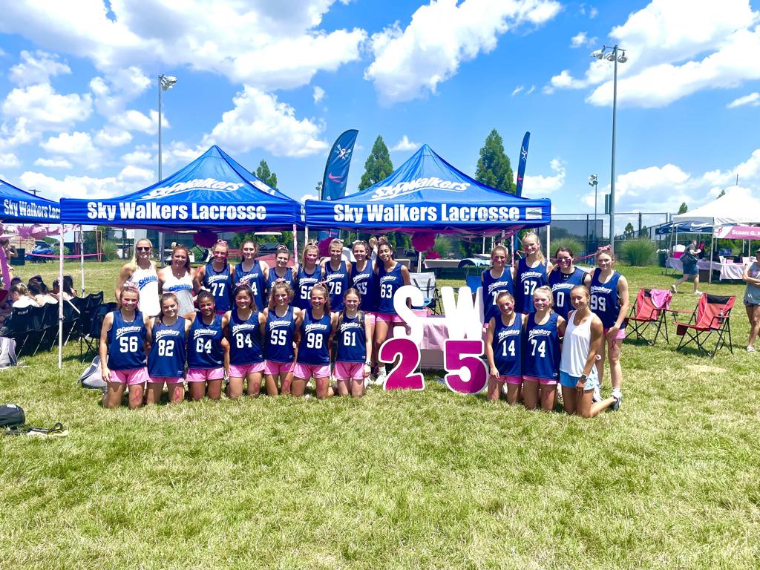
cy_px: 285
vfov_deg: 53.1
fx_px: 571
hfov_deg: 67.3
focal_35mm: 26
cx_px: 380
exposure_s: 1/4651
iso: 32
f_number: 1.6
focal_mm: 4.2
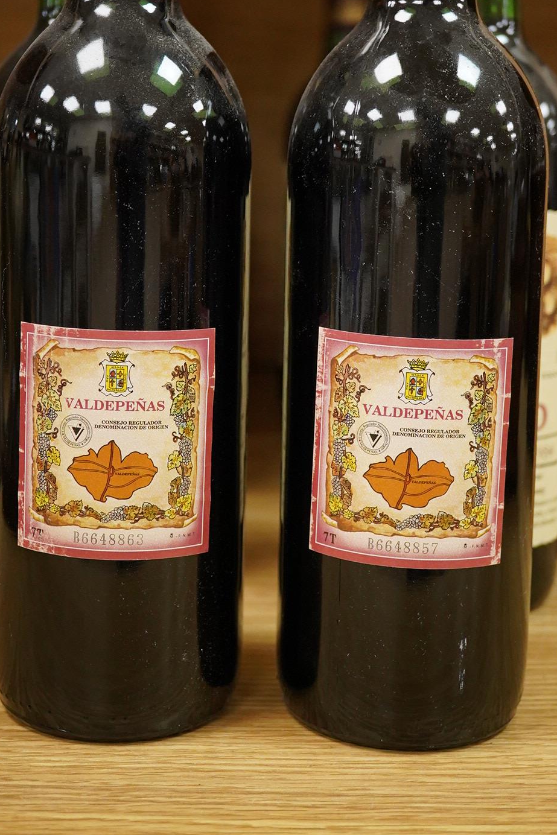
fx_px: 1485
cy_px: 287
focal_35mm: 64
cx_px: 254
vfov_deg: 31.2
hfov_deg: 21.2
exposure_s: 1/320
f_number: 5
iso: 2500
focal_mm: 30
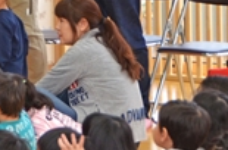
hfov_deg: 10.5
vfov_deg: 6.9
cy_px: -51
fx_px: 1224
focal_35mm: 194
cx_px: -49
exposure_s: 1/250
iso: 720
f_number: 4.5
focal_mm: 40
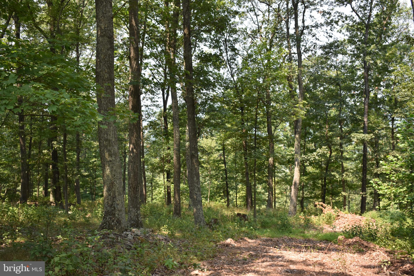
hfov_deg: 46.4
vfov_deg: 31.9
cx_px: 207
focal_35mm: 42
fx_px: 483
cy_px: 138
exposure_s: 1/500
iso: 400
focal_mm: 28
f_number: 5.6
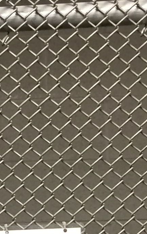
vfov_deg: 12.8
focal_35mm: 151
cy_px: 391
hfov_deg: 8.7
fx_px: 967
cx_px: 68
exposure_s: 1/30
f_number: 2.2
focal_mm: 4.12
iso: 80
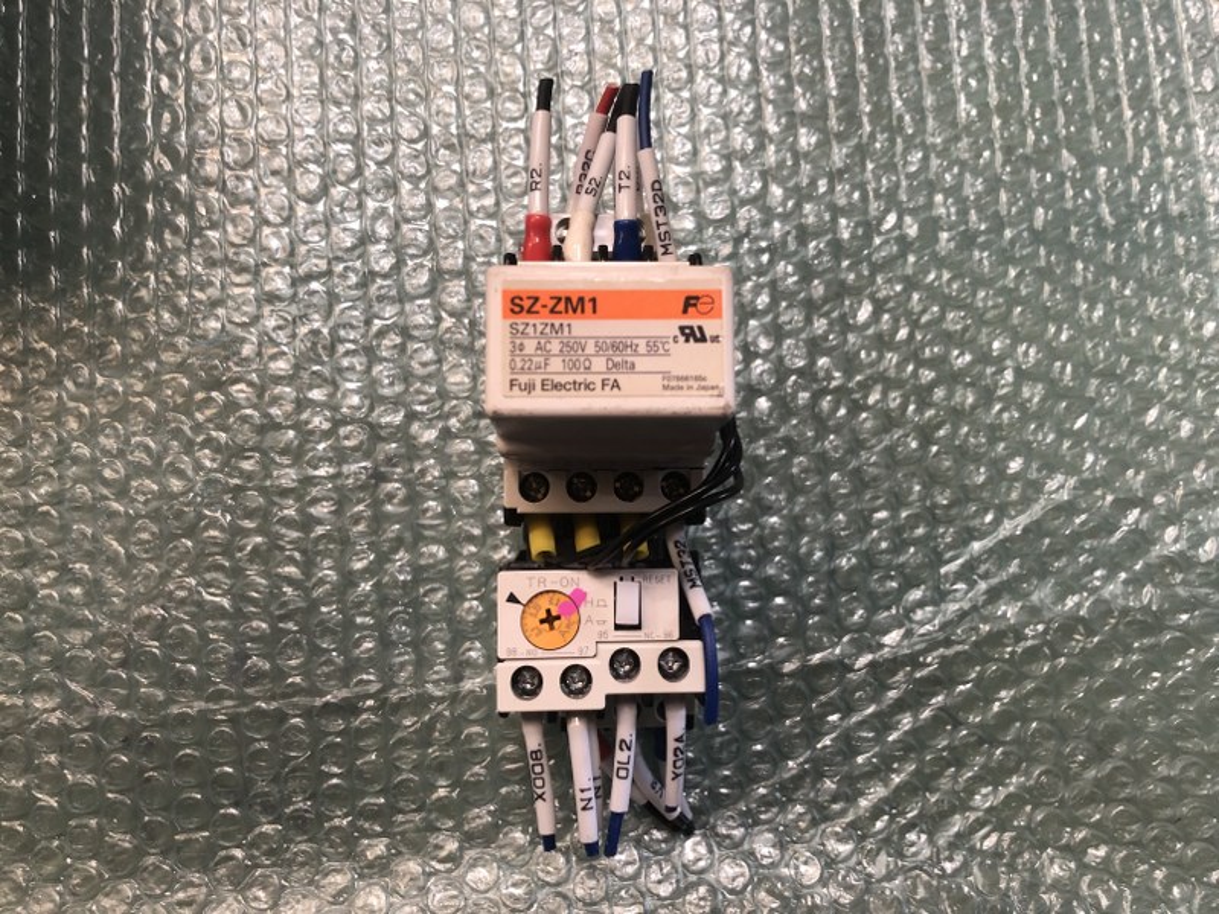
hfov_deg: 63.4
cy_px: 457
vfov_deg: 49.7
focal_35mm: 28
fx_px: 986
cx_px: 610
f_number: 1.8
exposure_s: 1/15
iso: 40
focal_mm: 3.99
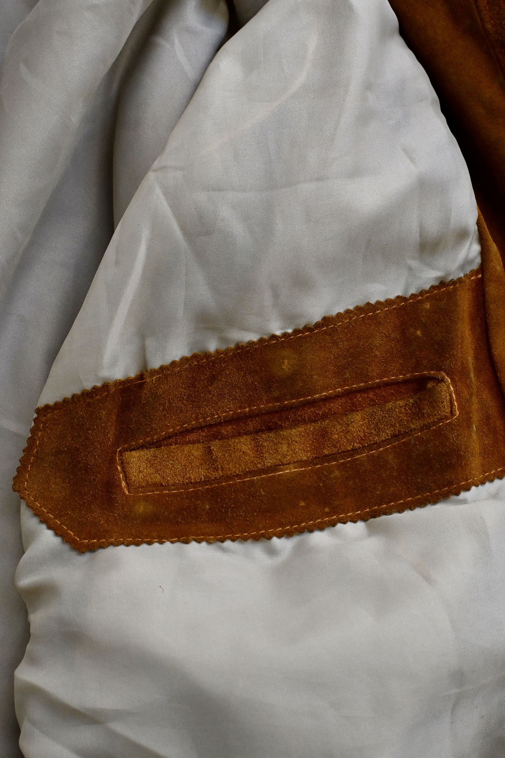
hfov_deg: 39.2
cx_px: 252
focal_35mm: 34
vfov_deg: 56.1
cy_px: 379
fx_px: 710
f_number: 6.3
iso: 1000
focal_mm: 22.5
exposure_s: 1/160
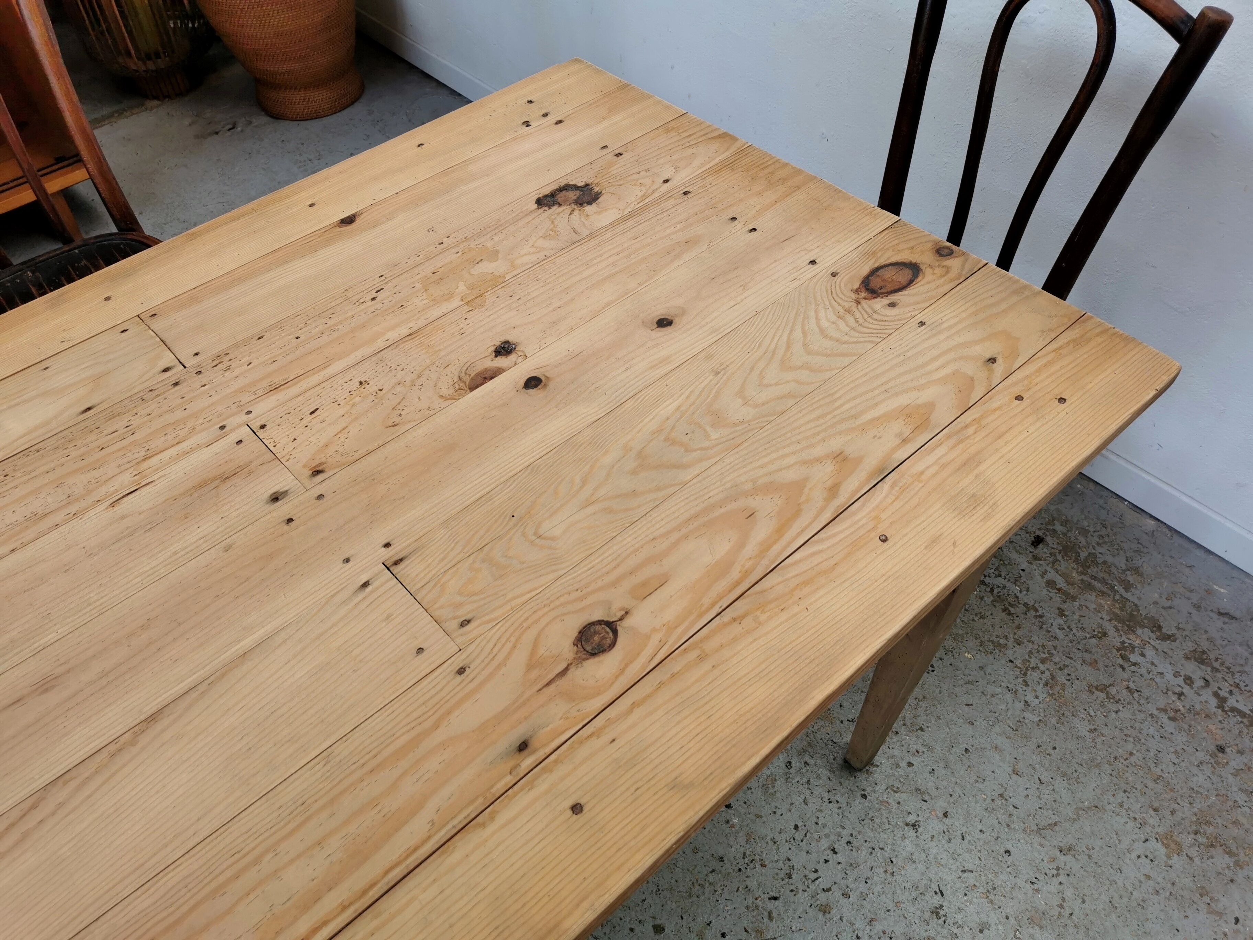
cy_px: 470
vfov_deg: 51.4
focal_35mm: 27
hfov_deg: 65.3
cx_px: 626
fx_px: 977
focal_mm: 5.58
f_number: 1.8
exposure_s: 1/253
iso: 50
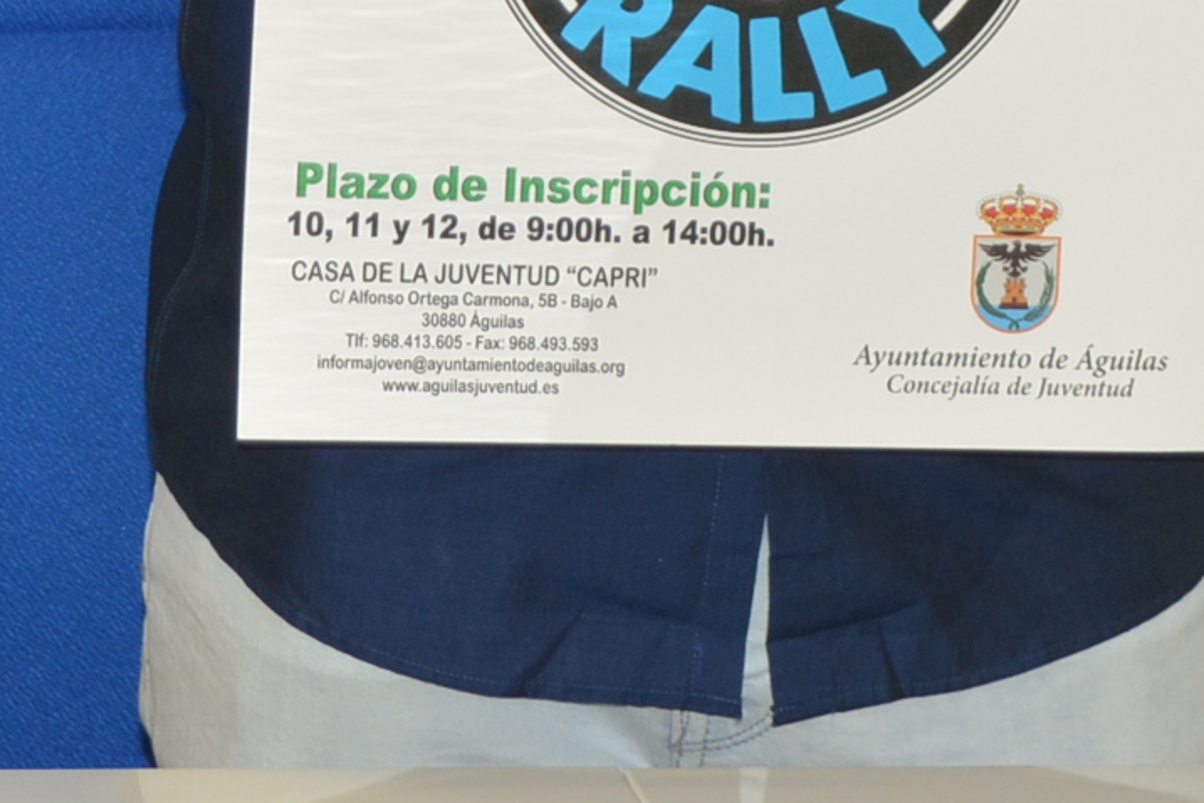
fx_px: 9631
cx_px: 883
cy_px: -818
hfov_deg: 7.1
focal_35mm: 288
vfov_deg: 4.7
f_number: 5
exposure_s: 1/60
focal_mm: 46
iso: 400
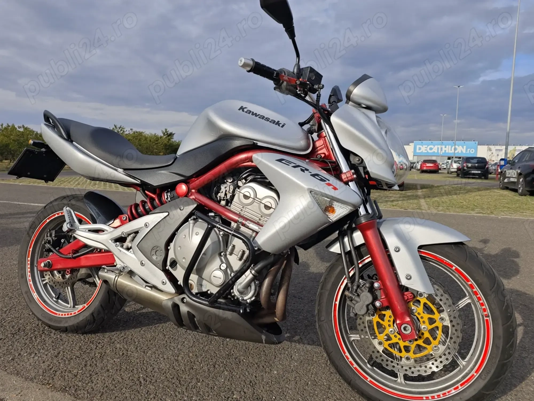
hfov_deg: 73.9
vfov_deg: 58.9
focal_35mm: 23
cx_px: 267
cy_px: 200
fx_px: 355
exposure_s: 1/5000
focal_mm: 6.55
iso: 50
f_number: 1.6
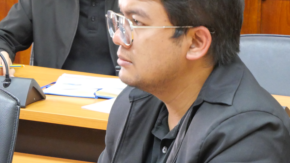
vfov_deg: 5.9
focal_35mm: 205
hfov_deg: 10.5
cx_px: 148
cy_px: 45
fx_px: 1576
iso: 3200
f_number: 5.6
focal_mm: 53
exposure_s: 1/15
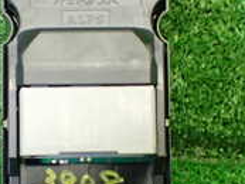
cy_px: 137
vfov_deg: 14.2
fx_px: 737
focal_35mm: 104
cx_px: 71
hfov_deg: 18.8
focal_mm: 5.4
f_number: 2.3
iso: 800
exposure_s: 1/125
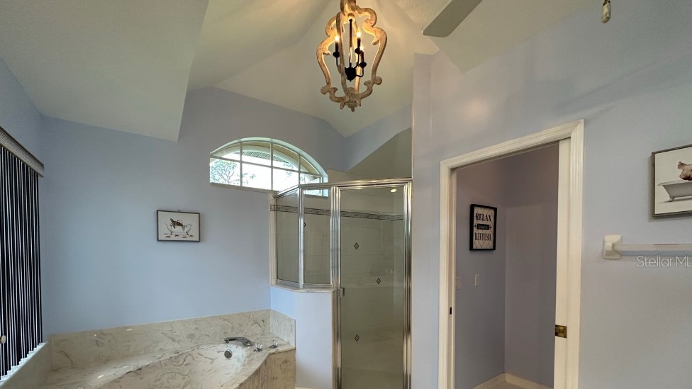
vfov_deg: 65.2
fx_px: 294
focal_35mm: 16
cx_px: 340
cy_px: 261
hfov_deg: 99.4
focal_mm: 2.22
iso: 200
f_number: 2.2
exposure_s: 1/120
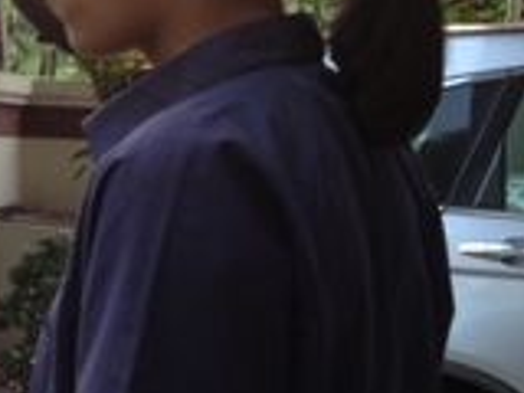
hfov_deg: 13.2
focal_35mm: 140
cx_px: -311
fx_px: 2119
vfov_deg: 10.5
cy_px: 364
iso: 50
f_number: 2.4
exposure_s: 1/30
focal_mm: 4.28
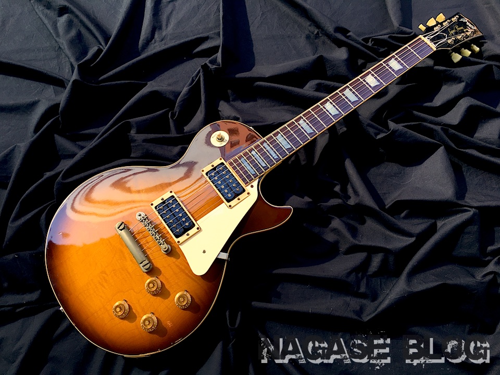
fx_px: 419
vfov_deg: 48.2
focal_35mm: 29
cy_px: 188
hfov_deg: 61.7
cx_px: 250
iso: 25
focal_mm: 4.15
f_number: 2.2
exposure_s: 1/120
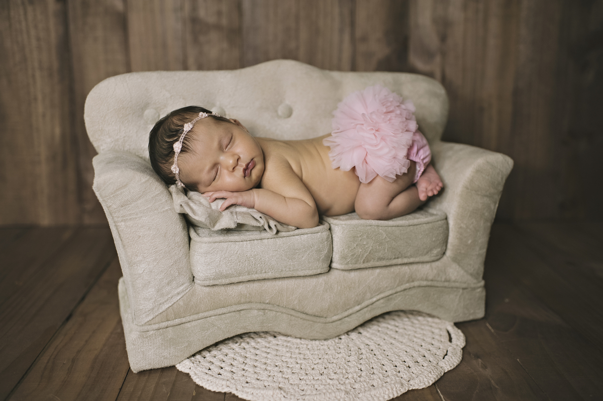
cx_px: 302
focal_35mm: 35
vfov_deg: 37.8
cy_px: 200
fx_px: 586
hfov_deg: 54.5
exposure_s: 1/125
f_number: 2.2
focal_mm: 35
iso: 320
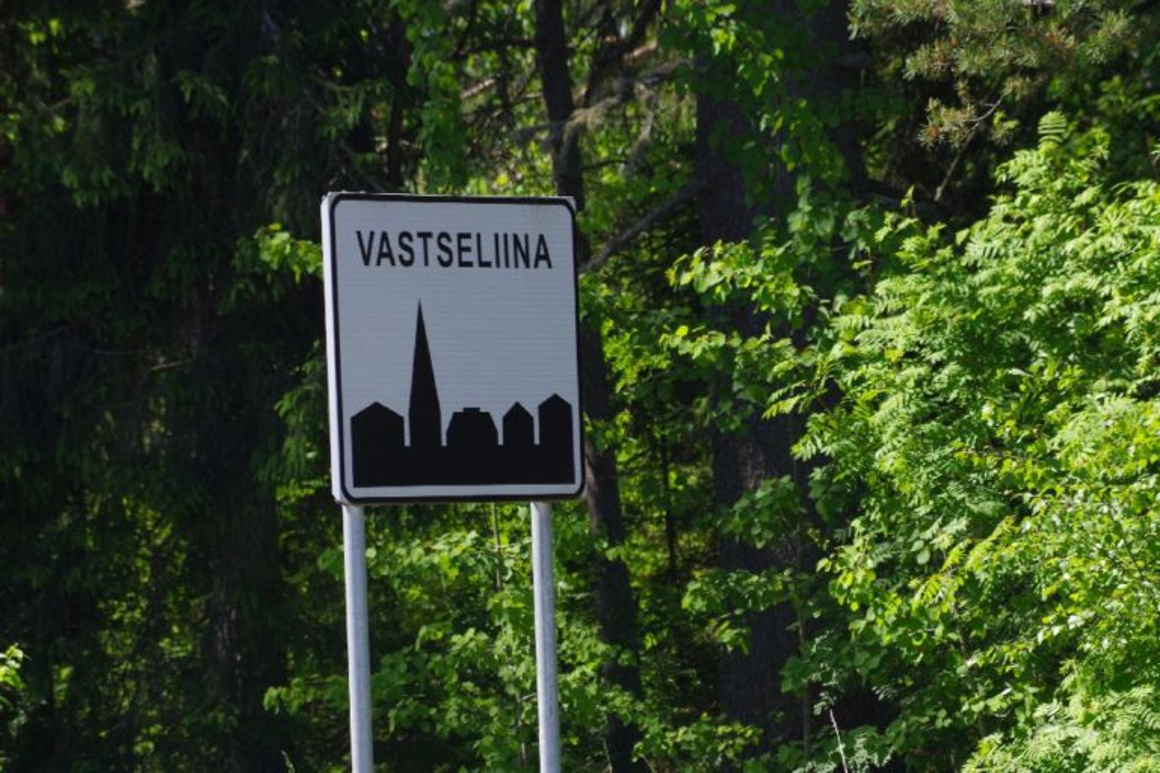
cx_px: 580
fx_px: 9666
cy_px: 386
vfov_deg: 4.6
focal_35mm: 300
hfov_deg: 6.9
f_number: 9
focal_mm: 200
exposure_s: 1/250
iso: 400
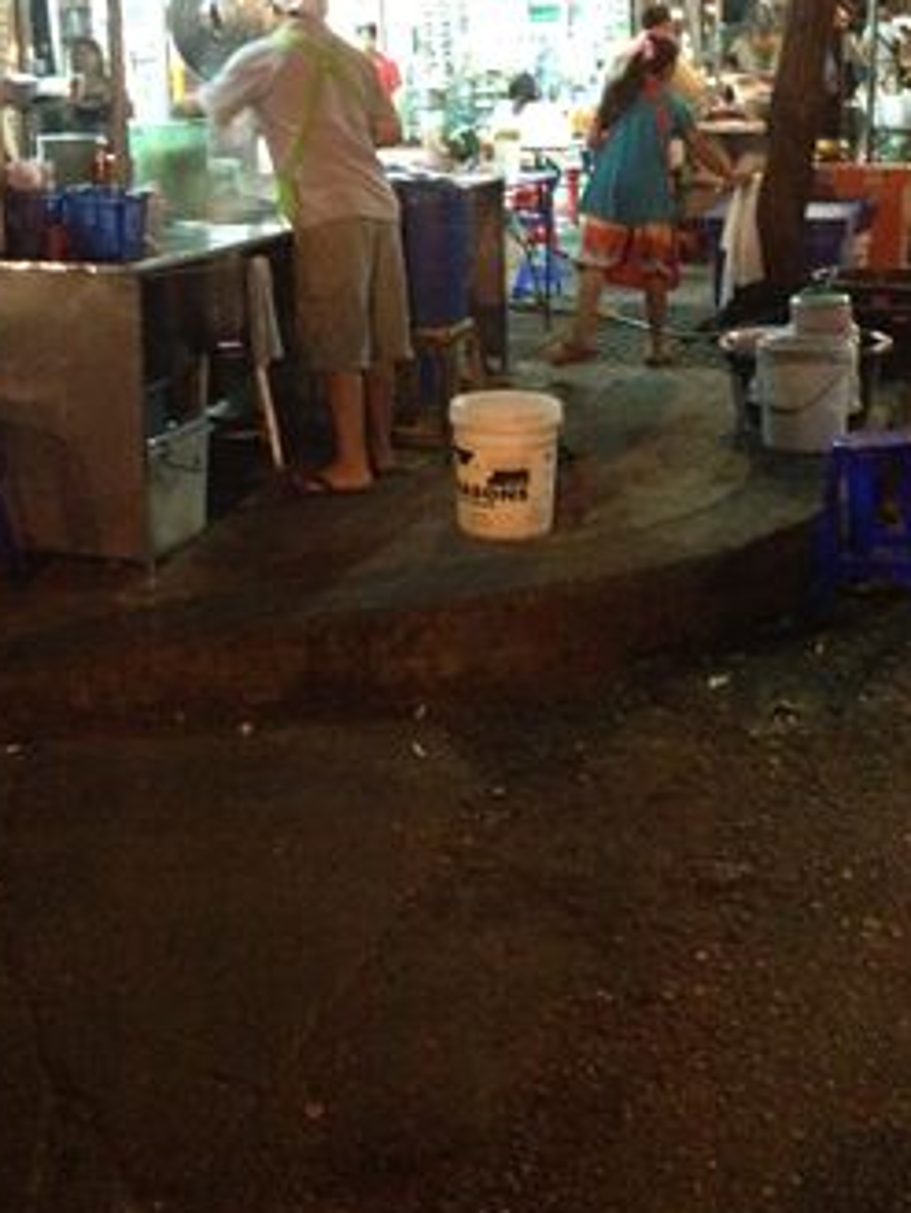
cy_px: 376
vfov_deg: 37.0
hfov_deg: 28.6
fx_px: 1788
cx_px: 435
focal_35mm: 51
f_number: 2.4
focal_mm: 4.28
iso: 800
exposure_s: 1/15
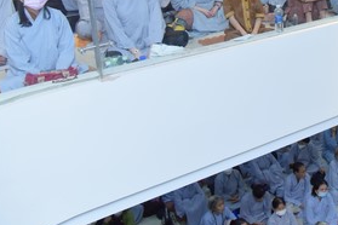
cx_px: 346
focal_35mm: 56
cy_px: 0
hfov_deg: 32.5
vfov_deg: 23.2
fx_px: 526
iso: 1000
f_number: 5
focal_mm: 24
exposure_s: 1/125
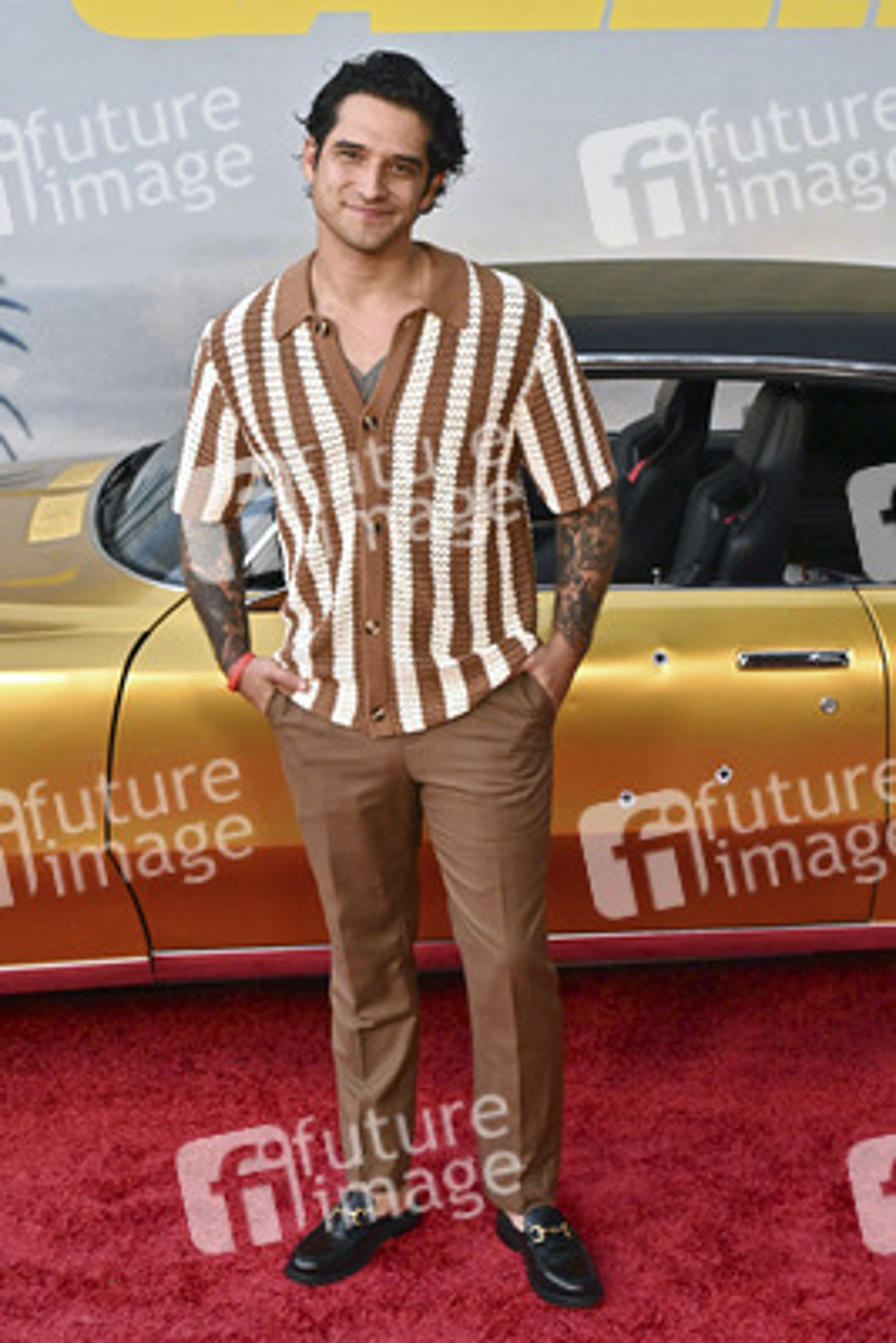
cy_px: 672
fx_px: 1940
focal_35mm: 52
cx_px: 448
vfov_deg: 38.2
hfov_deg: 26.0
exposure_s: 1/320
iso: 2500
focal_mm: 35
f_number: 5
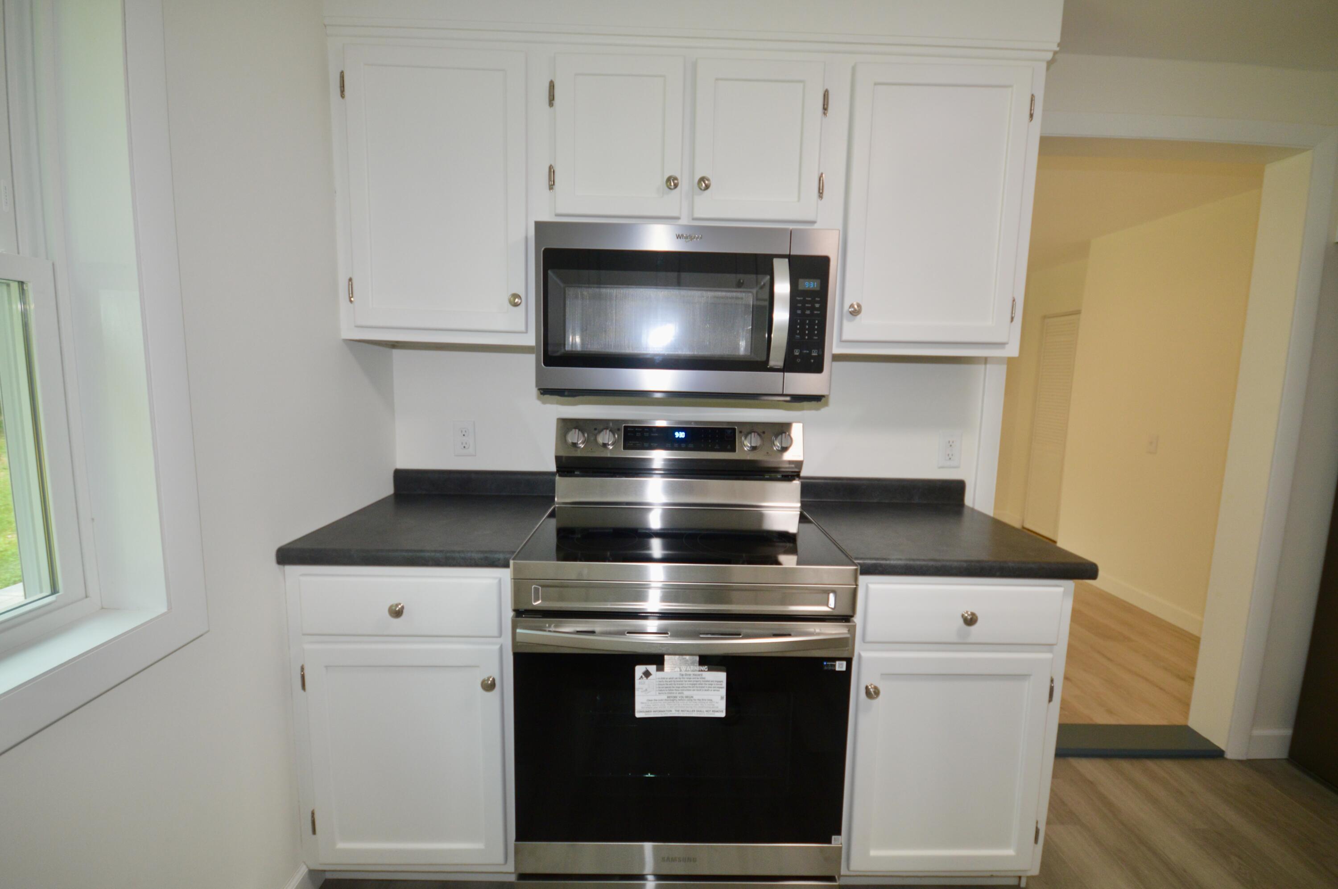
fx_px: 557
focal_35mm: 15
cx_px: 669
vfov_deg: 77.2
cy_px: 444
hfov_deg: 100.4
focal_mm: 10
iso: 560
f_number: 4
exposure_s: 1/60
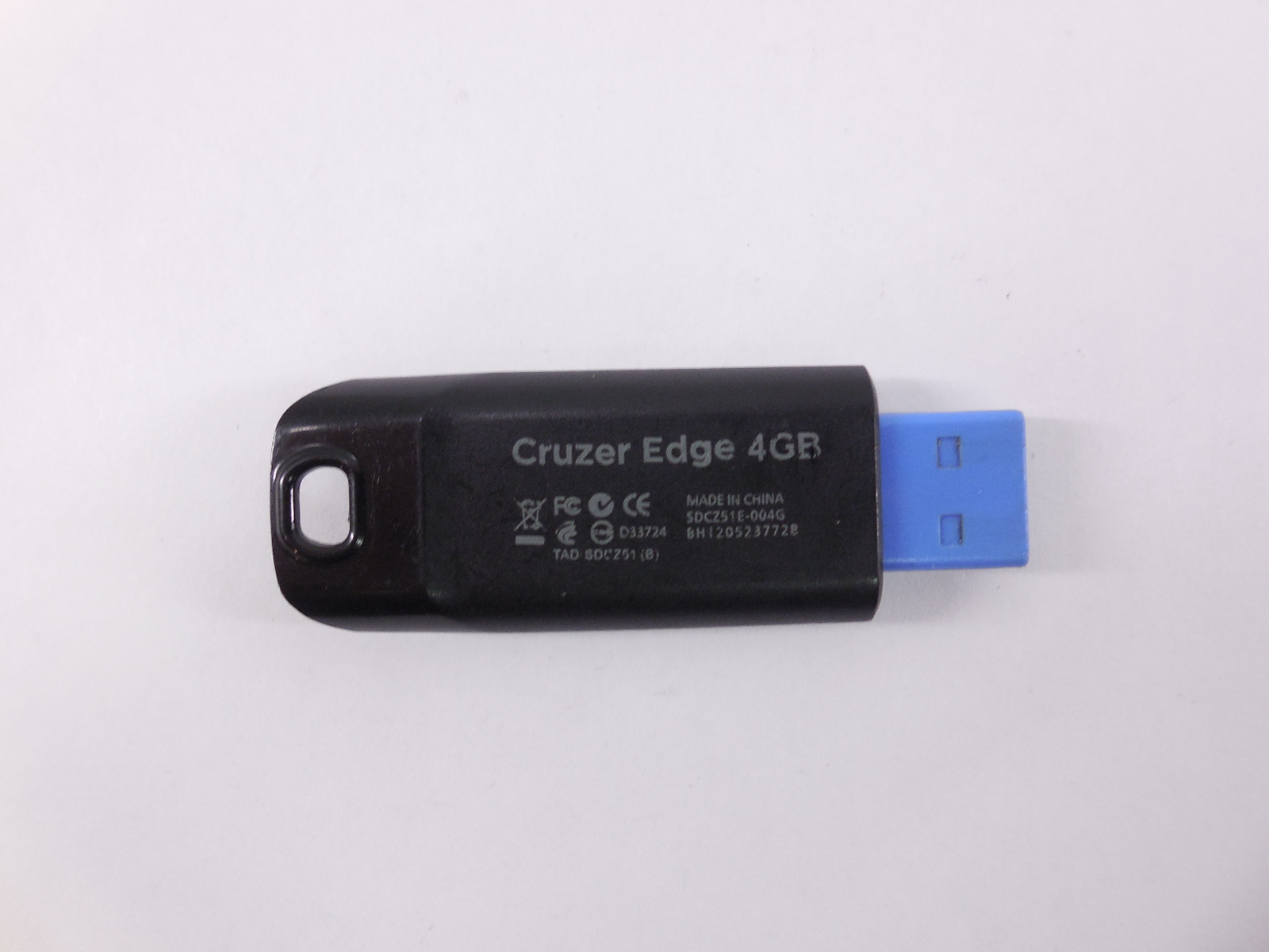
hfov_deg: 67.3
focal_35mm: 26
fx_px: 953
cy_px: 476
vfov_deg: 53.1
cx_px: 634
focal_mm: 4.6
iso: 250
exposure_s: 1/30
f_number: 3.5
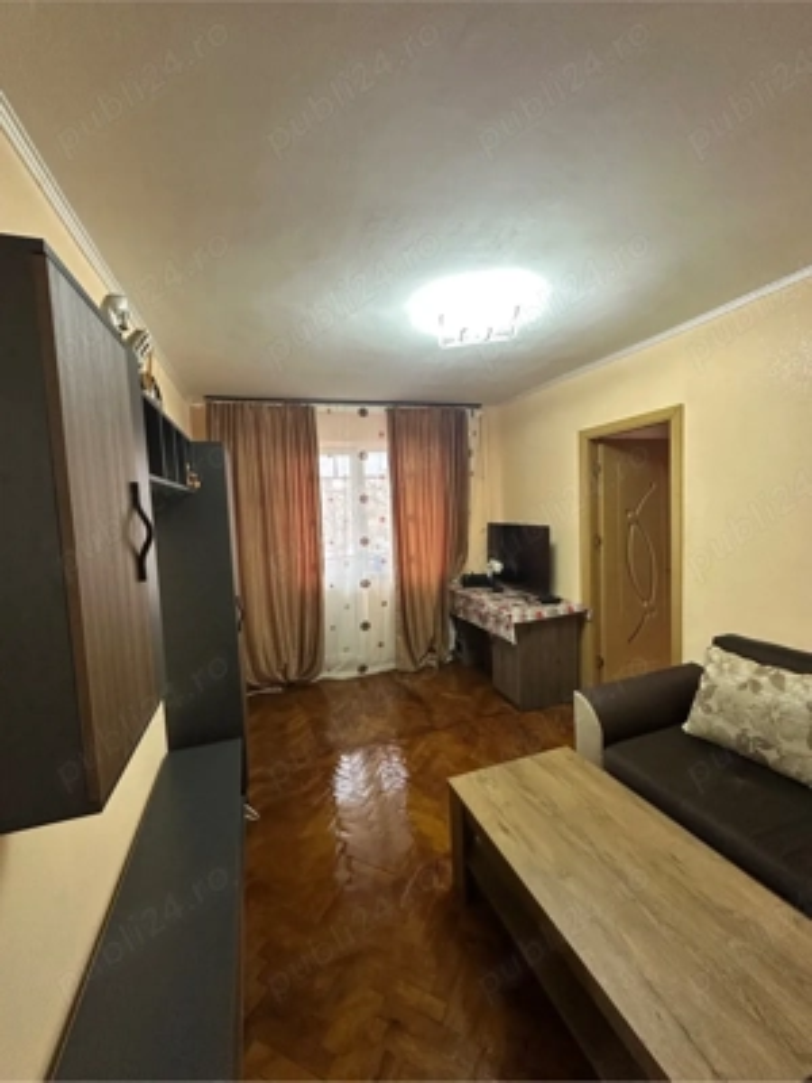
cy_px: 542
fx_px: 438
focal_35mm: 14
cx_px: 406
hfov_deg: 85.7
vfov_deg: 102.1
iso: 200
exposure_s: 1/50
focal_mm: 2.22
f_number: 2.2
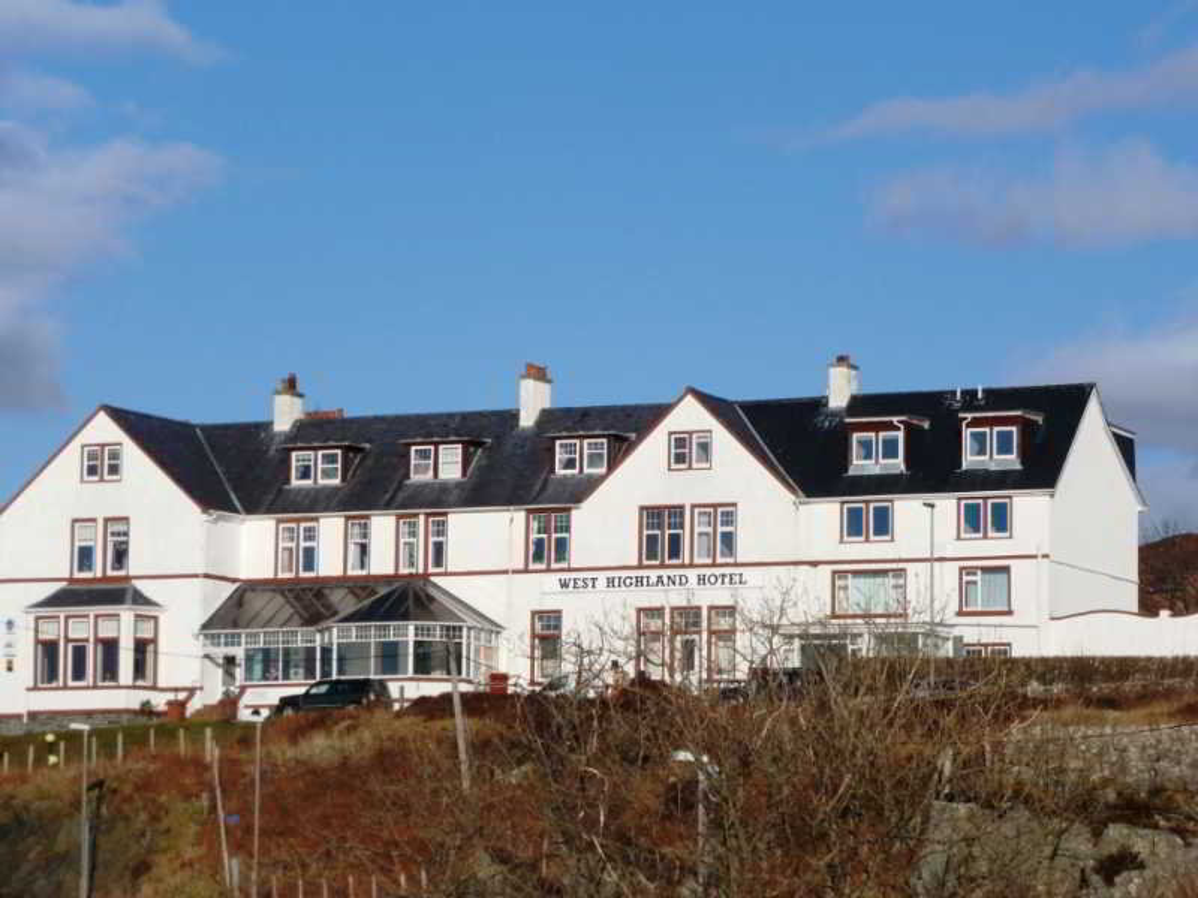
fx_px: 5364
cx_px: 599
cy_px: 449
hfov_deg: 12.7
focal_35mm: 155
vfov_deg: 9.6
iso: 100
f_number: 5.6
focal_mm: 27.7
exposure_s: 1/800
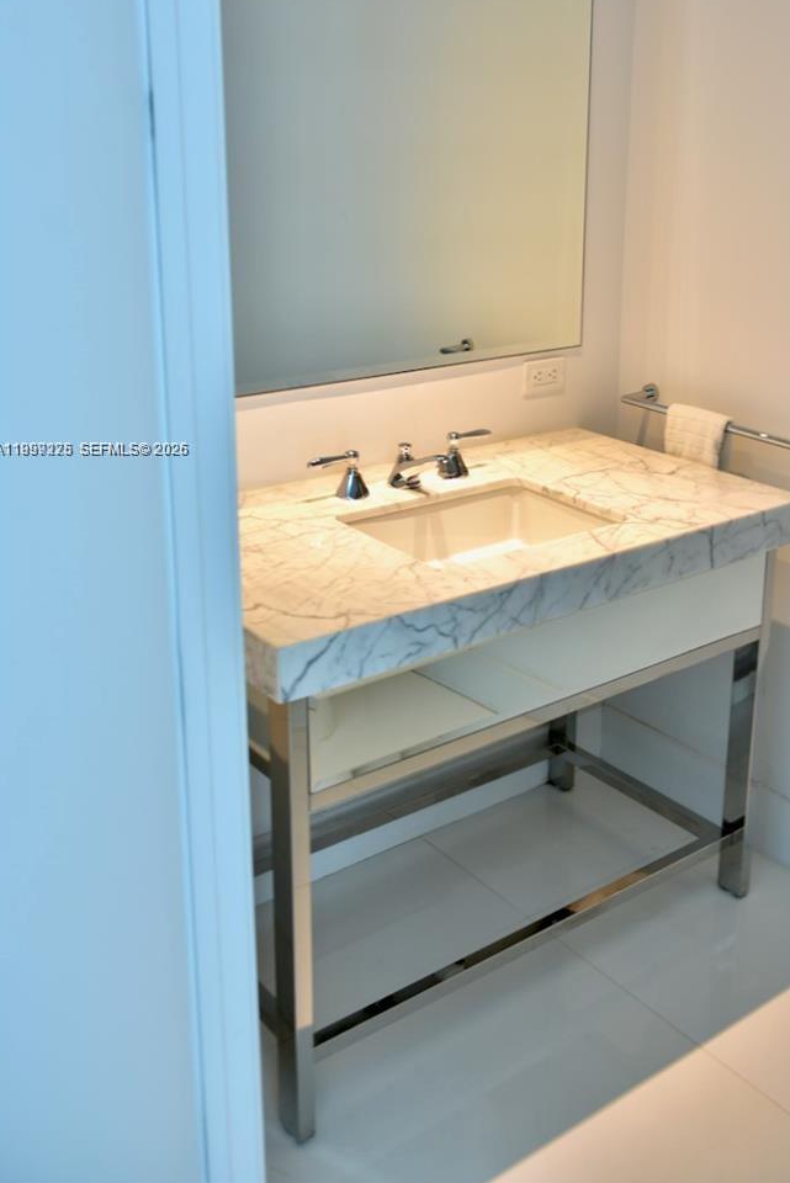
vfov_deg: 48.0
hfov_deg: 33.3
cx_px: 484
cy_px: 450
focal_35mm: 40
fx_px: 1315
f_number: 3.5
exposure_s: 1/25
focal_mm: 32
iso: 250
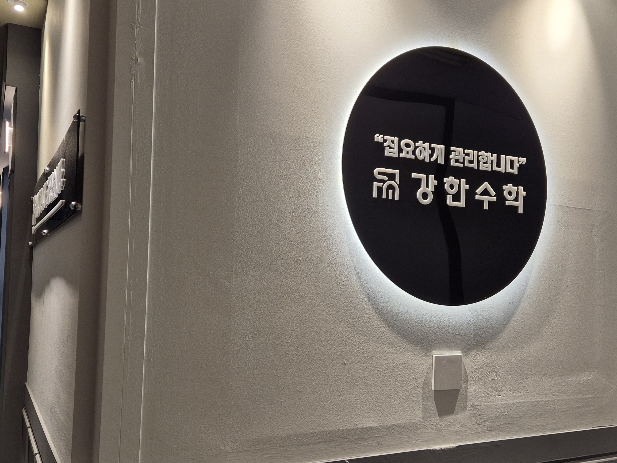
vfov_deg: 40.6
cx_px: 351
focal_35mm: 35
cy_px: 262
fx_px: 624
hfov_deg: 52.5
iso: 100
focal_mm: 5.4
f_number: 1.8
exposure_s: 1/120
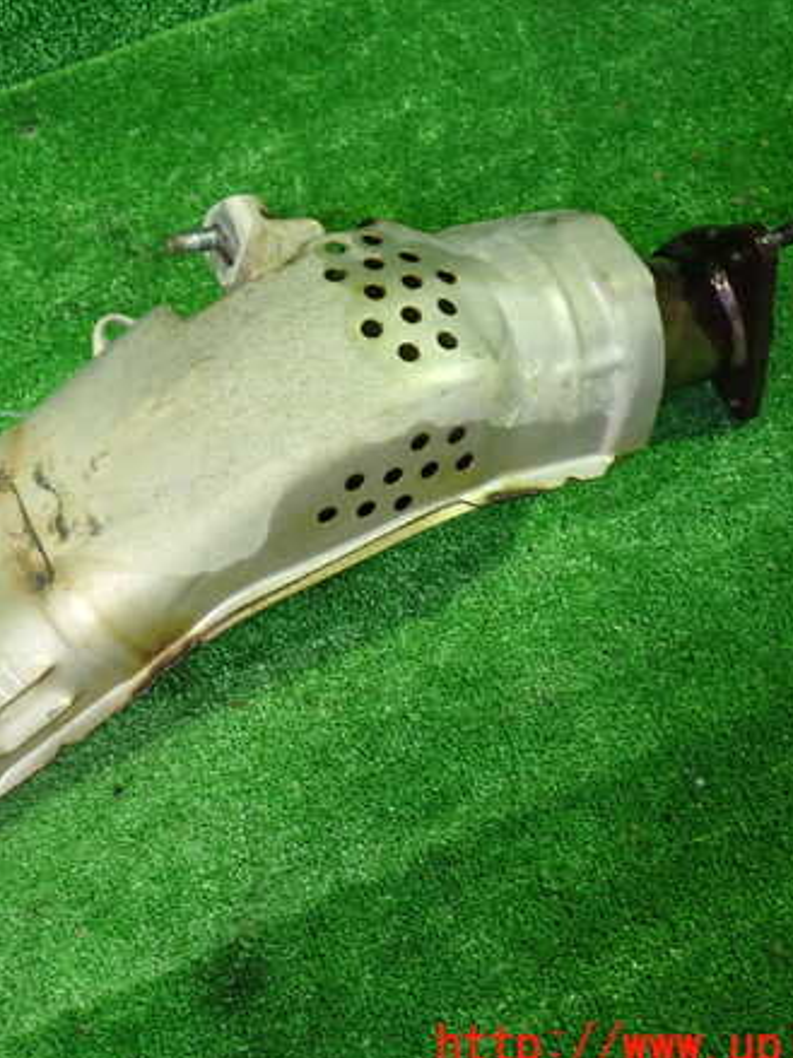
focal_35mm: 41
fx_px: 1253
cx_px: 258
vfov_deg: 45.8
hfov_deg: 34.8
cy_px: 535
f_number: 2.3
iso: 400
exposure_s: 1/30
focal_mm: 5.4
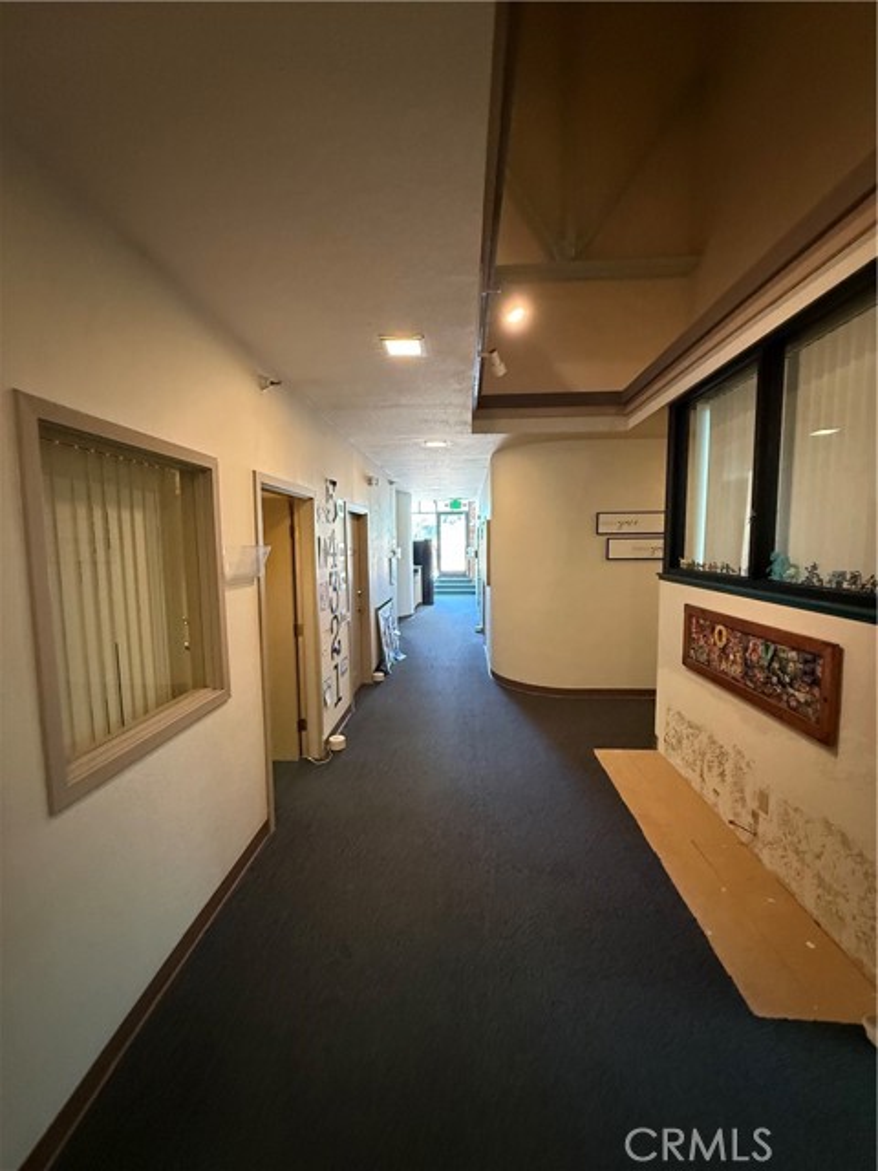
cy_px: 586
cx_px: 439
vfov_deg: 102.1
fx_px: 473
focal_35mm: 14
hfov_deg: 85.7
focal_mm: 2.22
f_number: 2.2
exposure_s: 1/60
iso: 640
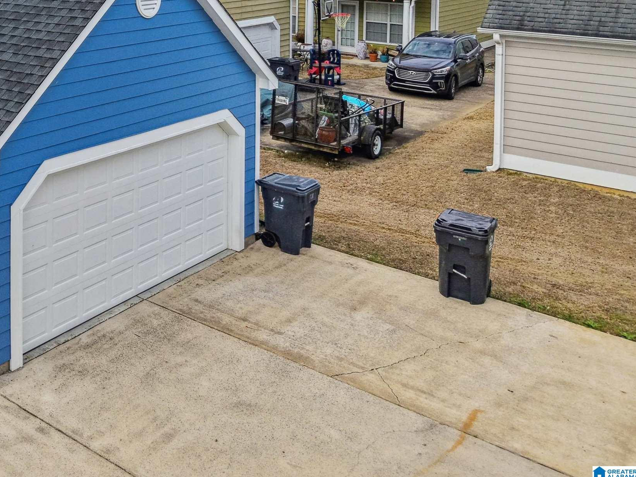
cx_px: 43
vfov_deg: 30.6
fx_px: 827
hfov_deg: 38.6
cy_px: 37
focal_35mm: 45
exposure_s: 1/2500
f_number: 1.8
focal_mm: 8.7
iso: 170
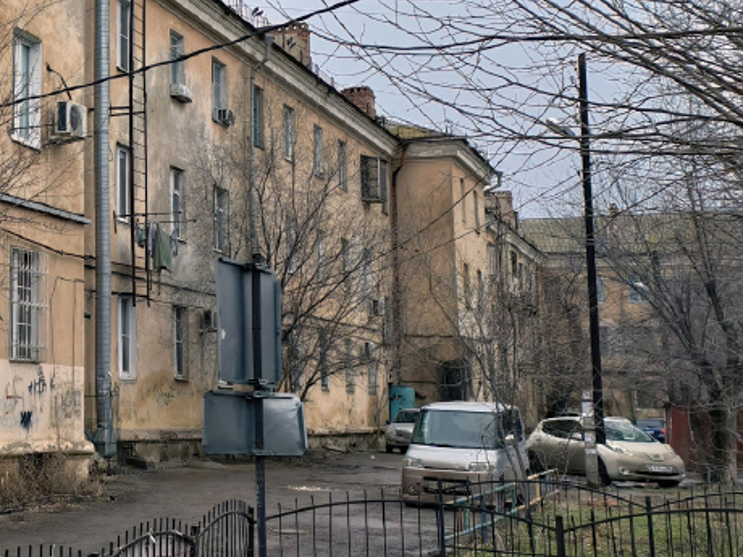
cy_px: 141
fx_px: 1395
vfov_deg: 22.4
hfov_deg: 27.3
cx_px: -79
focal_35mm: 65
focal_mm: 6.54
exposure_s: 1/2053
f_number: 1.57
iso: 72
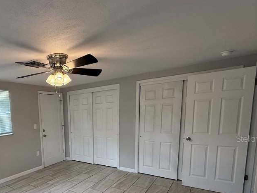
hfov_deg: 69.0
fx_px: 171
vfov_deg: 56.7
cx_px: 64
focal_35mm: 23
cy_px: 138
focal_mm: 2.22
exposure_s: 1/120
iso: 200
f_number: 2.2
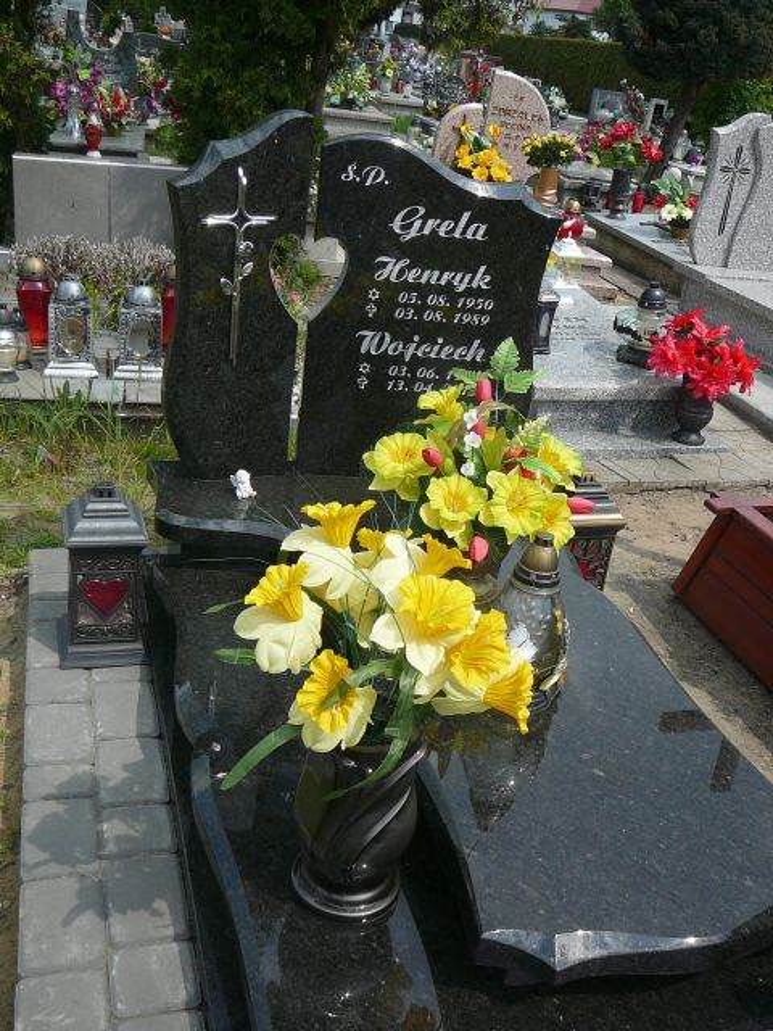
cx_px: 386
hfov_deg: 40.7
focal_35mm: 35
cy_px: 516
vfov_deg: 52.6
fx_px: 1042
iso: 80
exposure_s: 1/1000
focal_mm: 5.2
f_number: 2.8
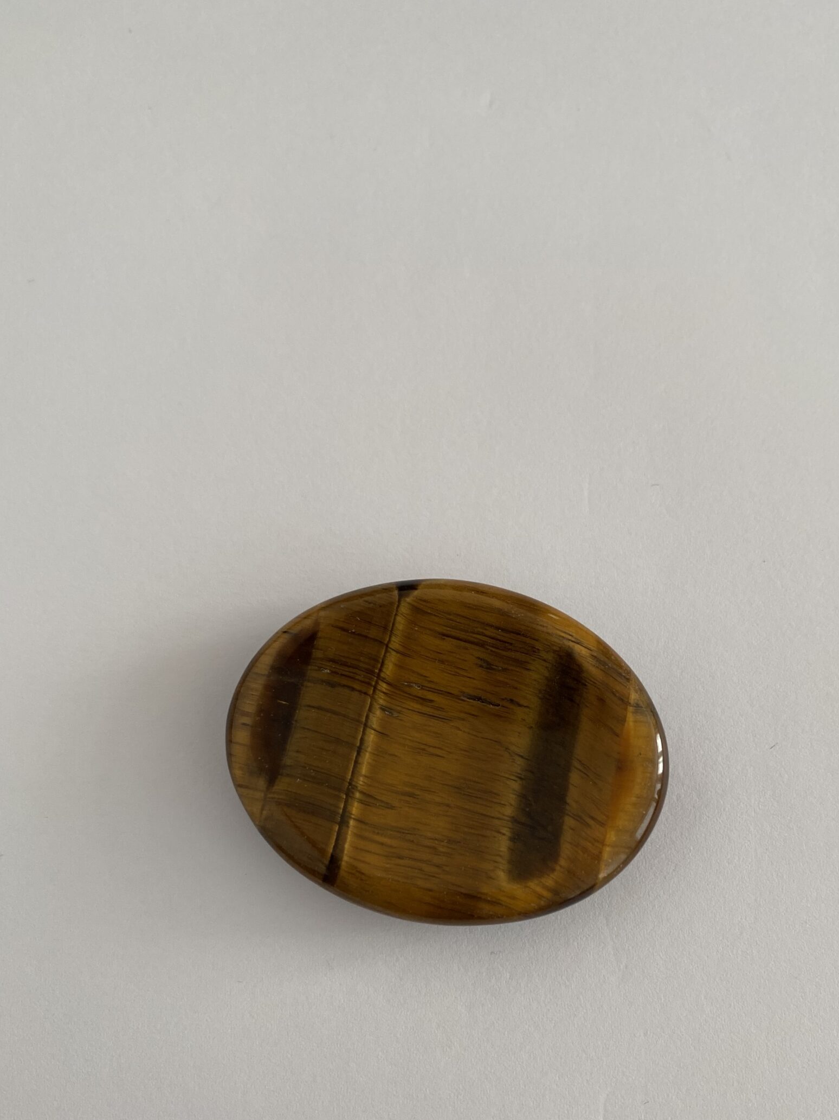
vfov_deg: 57.7
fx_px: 1002
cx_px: 451
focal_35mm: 31
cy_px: 694
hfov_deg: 45.4
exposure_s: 1/121
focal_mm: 4.25
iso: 125
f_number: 1.8
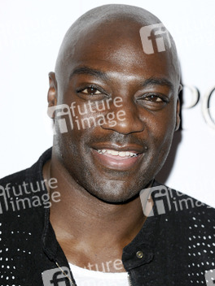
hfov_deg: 9.1
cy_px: 157
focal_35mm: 164
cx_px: 108
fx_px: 1358
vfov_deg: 12.0
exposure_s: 1/200
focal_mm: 100
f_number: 4.5
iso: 320
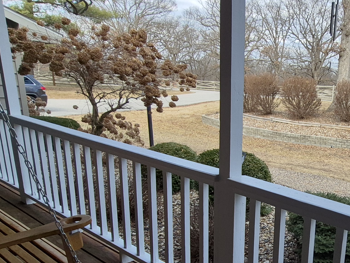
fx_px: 344
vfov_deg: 40.5
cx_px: 317
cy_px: 201
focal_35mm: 34
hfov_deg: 48.2
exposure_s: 1/808
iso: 50
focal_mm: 1.74
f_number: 2.2
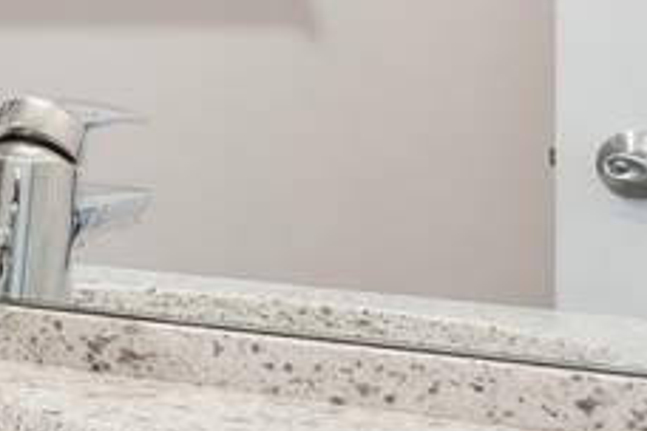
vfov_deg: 11.2
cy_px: 9
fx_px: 2174
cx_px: -1405
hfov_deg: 10.5
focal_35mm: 121
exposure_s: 1/3.33
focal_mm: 17
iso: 320
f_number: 9
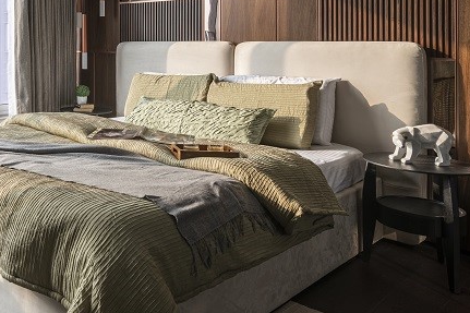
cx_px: 4
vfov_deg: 32.8
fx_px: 509
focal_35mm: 39
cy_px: 43
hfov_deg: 42.9
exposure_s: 1/500
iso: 100
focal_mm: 14
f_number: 8
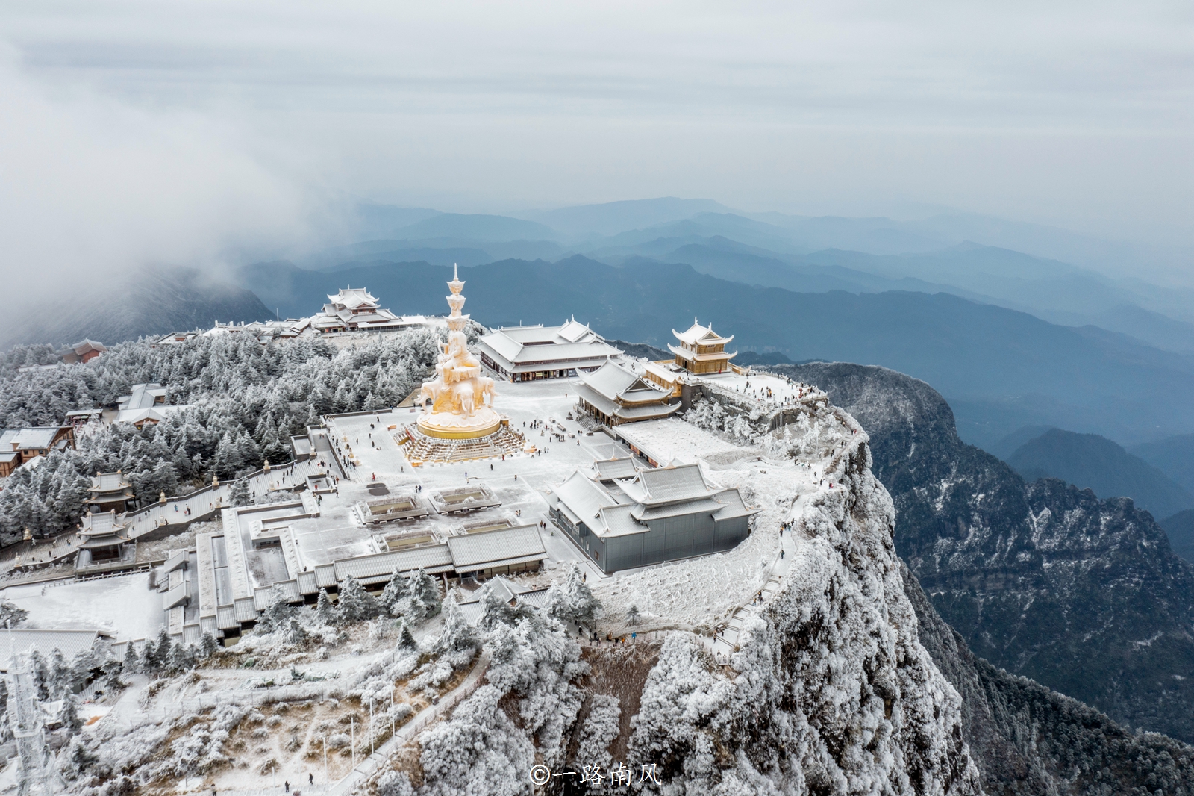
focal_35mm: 28
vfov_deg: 46.4
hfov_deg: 65.5
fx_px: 928
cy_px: 398
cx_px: 597
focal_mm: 10.26
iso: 200
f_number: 11
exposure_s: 1/50
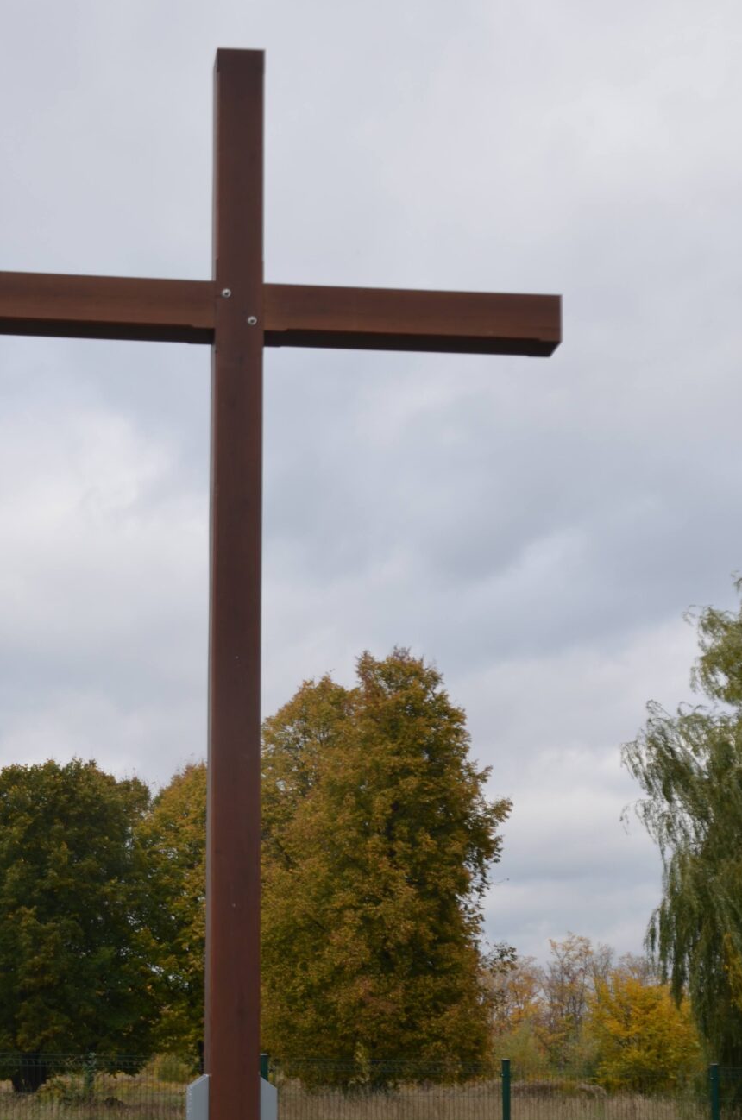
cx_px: 230
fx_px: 2204
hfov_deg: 19.0
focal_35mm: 71
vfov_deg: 28.3
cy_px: 758
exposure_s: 1/200
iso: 100
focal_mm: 32
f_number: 5
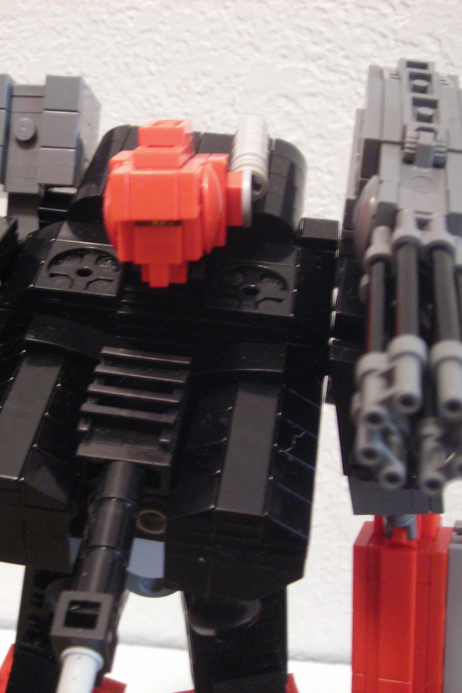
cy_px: 346
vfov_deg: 37.5
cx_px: 135
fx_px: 1020
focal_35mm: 53
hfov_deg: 25.3
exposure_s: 1/1.8
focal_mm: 6.3
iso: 200
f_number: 3.2
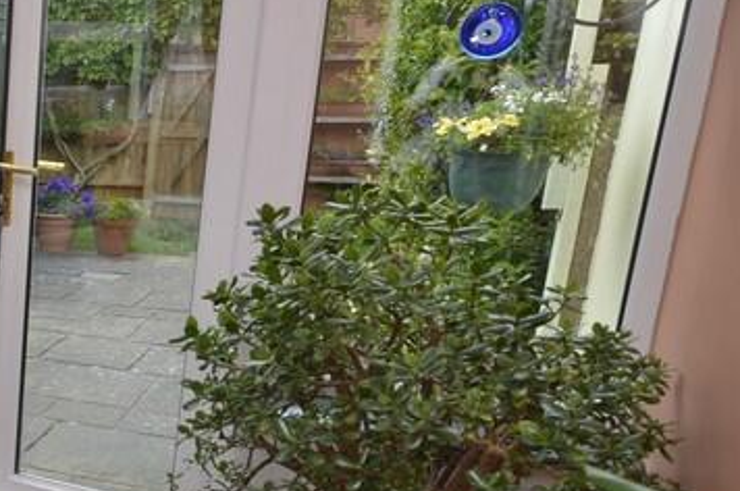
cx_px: -252
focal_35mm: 47
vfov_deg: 27.7
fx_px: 973
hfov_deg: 31.0
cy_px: 391
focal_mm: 11
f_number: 5.6
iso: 200
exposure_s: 1/125
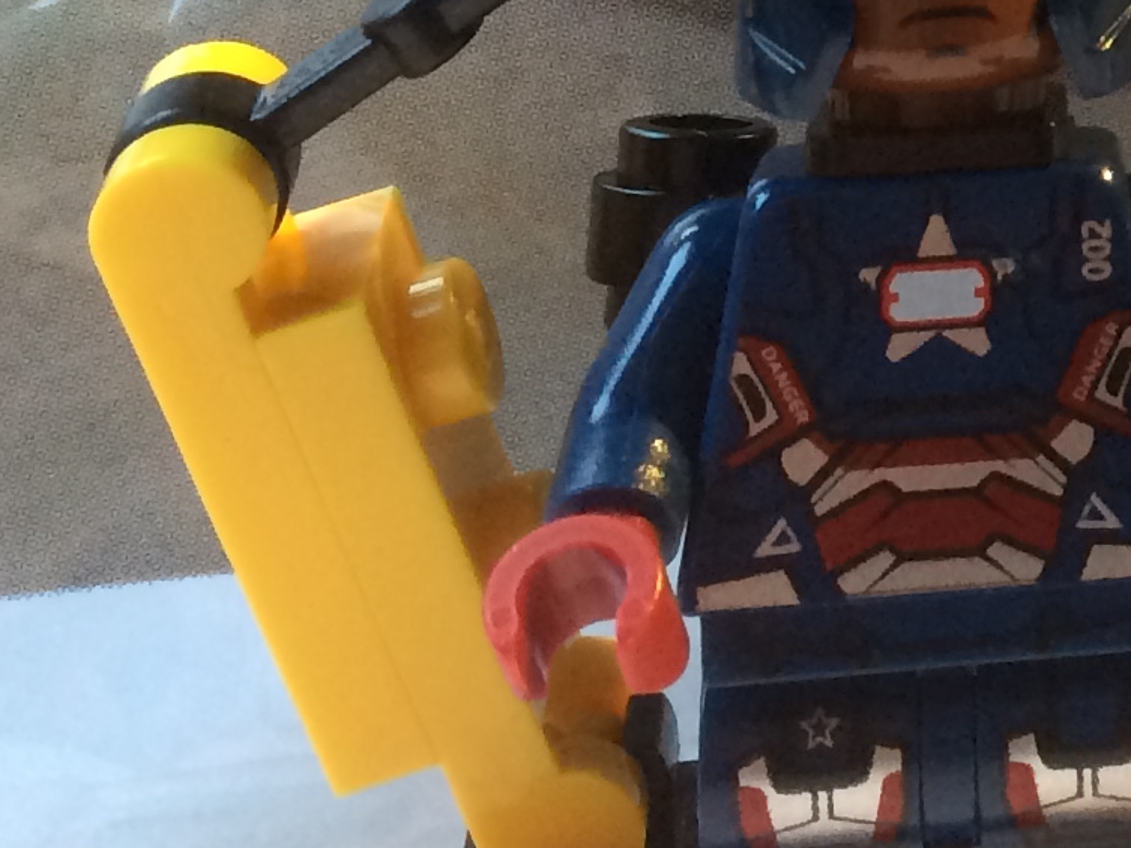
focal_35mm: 130
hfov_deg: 13.7
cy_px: -561
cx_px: 1957
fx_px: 4248
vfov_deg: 10.8
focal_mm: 4.12
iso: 64
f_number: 2.2
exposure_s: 1/30
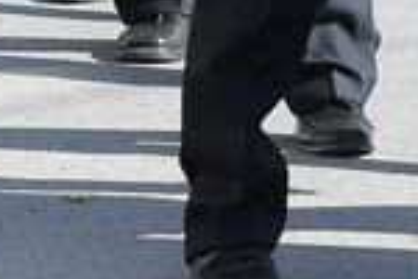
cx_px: 474
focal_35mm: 637
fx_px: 7394
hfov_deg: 3.2
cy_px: -492
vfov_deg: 2.1
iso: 800
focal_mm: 75
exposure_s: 1/1000
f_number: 8
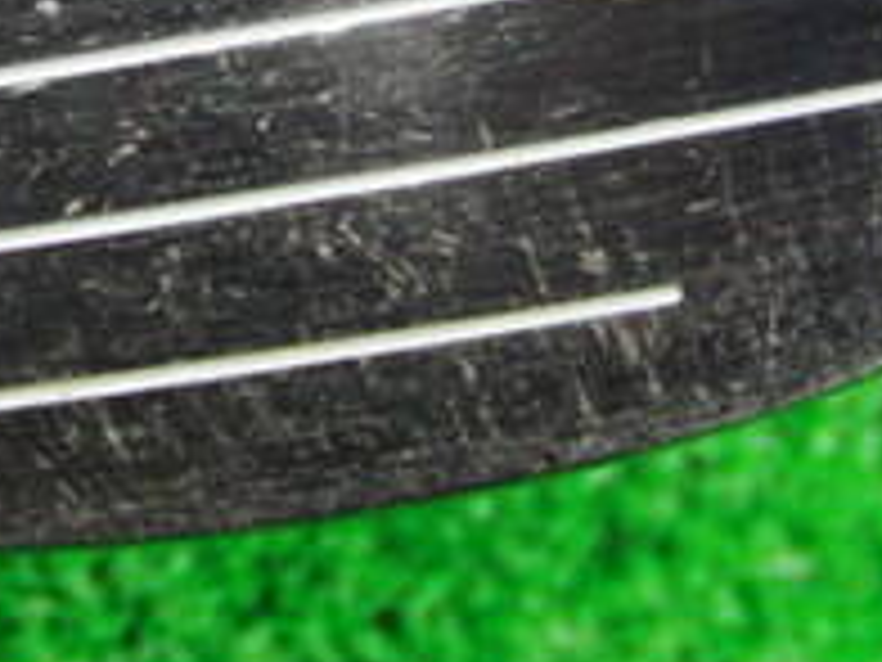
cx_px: 360
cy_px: -140
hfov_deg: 16.3
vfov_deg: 12.0
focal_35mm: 121
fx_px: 3083
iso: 400
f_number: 3.6
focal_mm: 6.42
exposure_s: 1/10
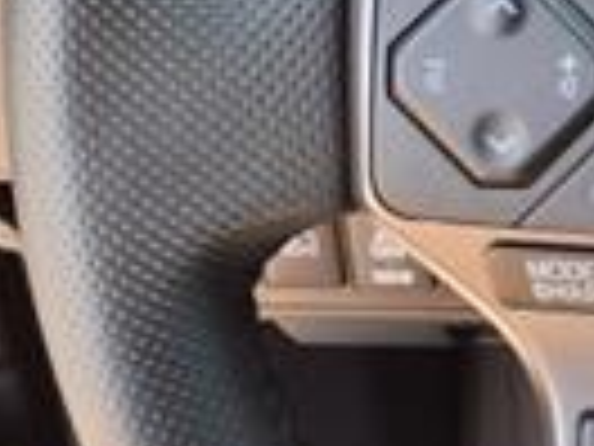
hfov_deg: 13.4
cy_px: -63
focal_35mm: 131
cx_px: 1107
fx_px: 2248
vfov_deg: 11.1
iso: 40
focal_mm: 3.58
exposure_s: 1/120
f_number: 1.9
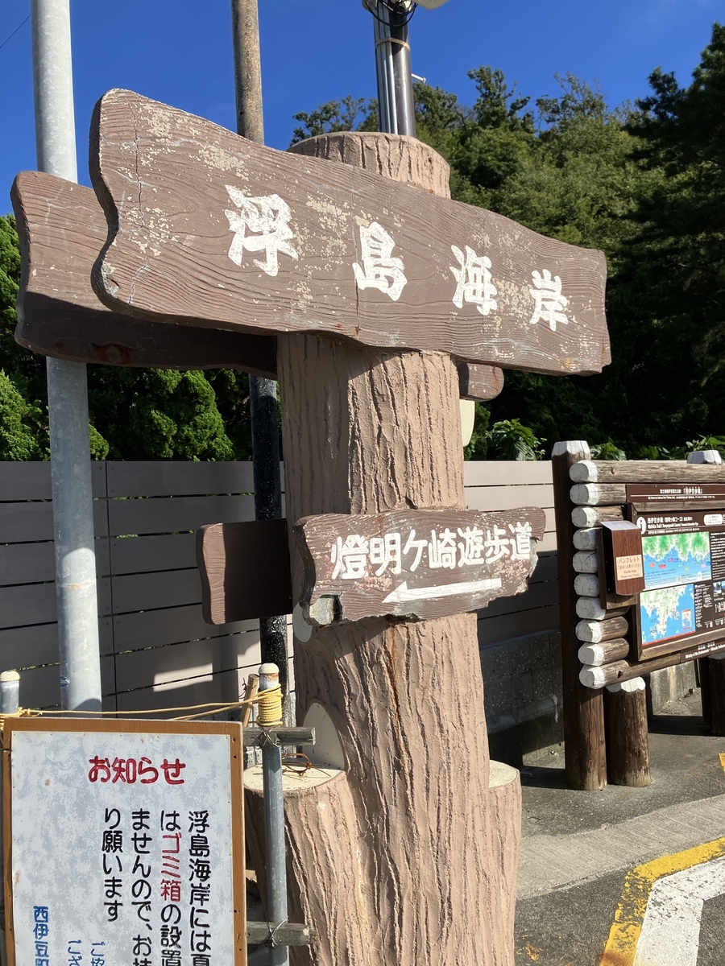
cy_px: 483
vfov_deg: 63.4
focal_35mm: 28
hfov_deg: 49.7
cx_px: 362
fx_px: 782
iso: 32
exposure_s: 1/2288
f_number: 1.8
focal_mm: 3.99
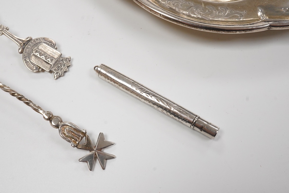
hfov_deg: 43.6
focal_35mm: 45
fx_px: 361
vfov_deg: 29.9
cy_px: 96
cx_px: 144
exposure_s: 1/100
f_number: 18
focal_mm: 30
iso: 2500
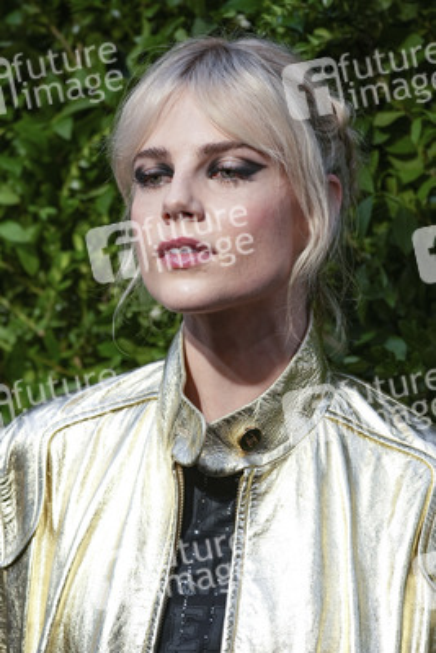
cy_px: 326
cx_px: 218
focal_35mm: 150
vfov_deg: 13.7
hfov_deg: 9.2
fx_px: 2722
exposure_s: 1/320
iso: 1600
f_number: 5
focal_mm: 150
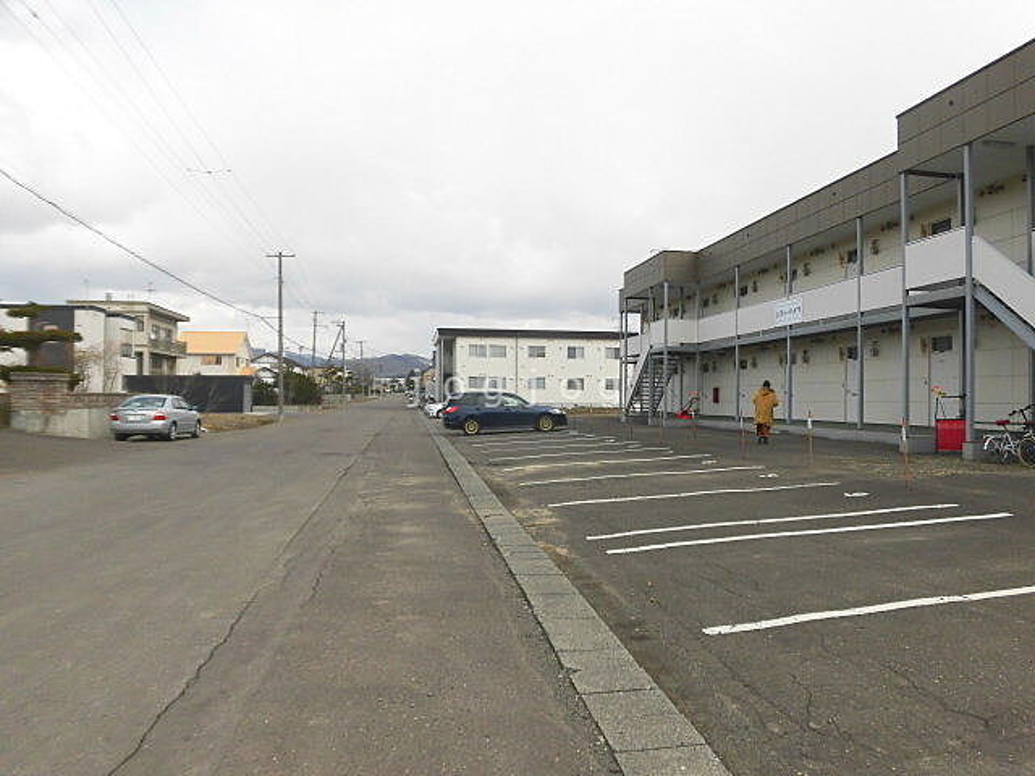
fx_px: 718
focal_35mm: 24
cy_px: 388
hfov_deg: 71.6
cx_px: 518
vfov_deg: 56.8
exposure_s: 1/160
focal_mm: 4.3
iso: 100
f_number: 7.8
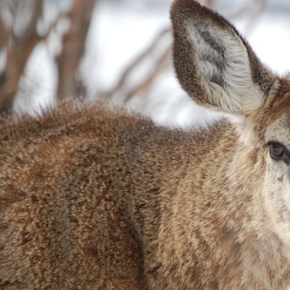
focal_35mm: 580
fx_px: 5497
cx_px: 214
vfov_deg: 3.0
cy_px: 164
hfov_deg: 3.0
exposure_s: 1/2000
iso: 320
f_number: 5.6
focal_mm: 200
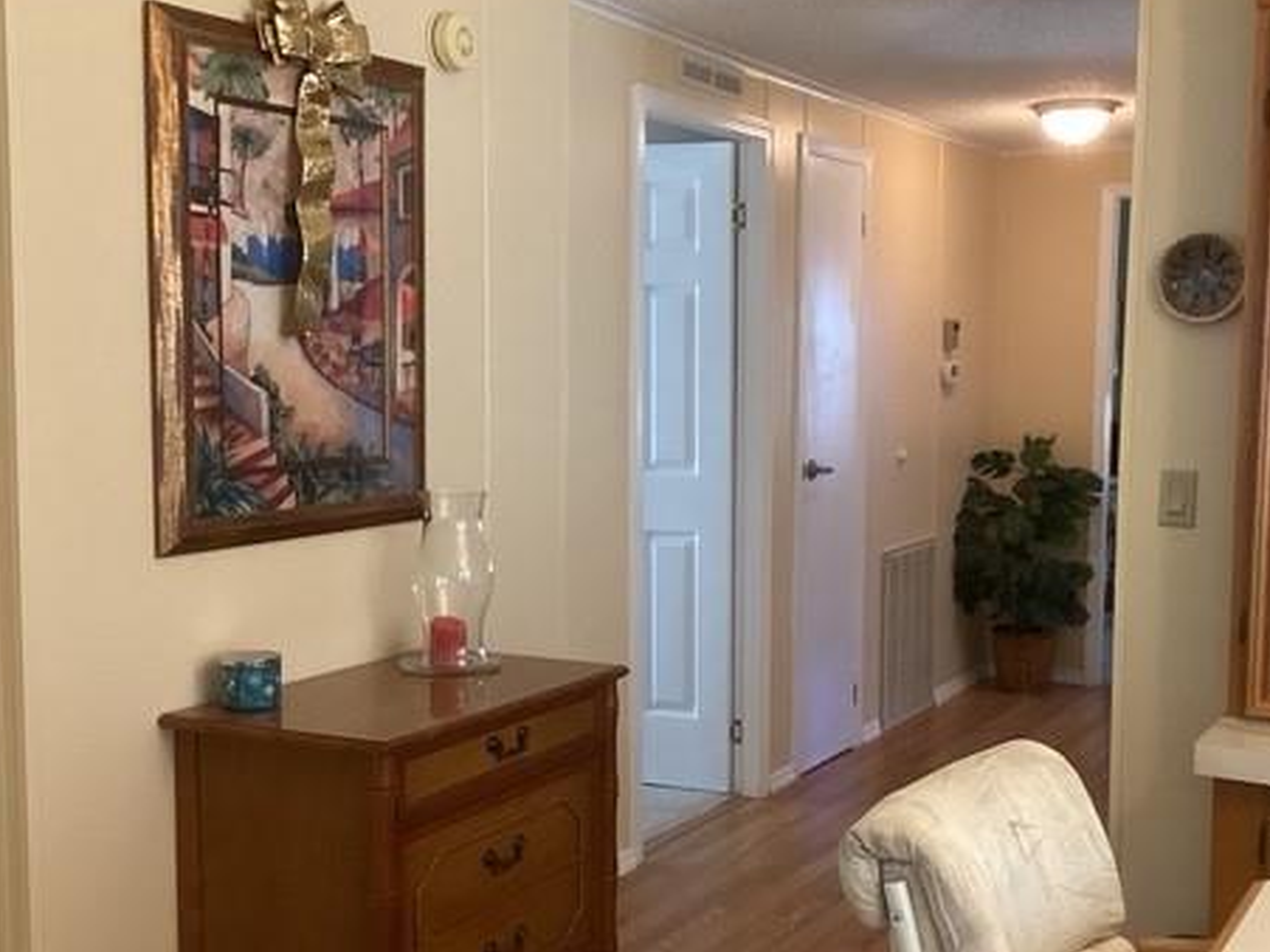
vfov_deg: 32.9
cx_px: 749
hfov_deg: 42.8
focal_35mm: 44
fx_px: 1614
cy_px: 504
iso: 250
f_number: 2.4
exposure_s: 1/40
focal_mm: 3.3
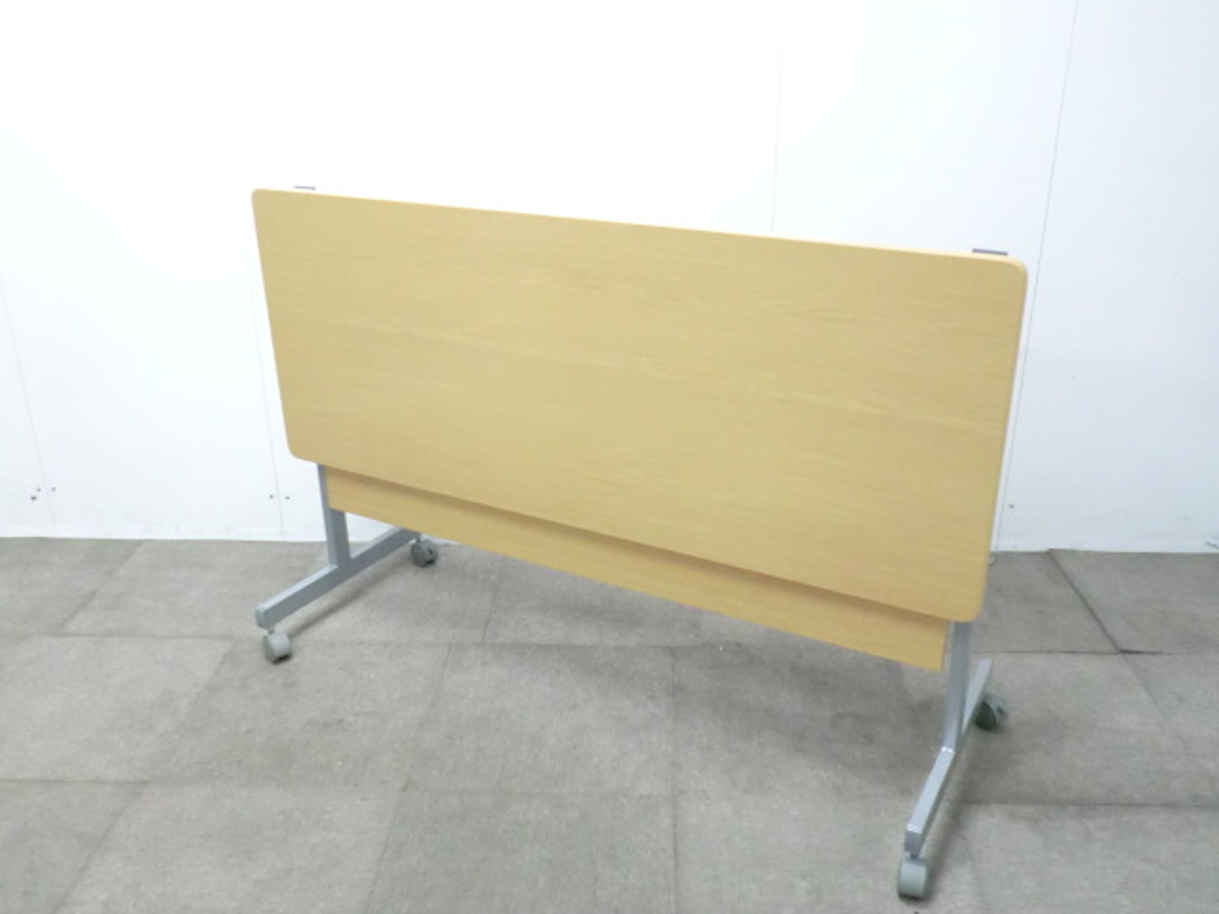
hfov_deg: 56.8
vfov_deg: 44.2
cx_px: 610
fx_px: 1127
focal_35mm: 32
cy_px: 457
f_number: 3.5
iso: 800
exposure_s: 1/40
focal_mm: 5.8
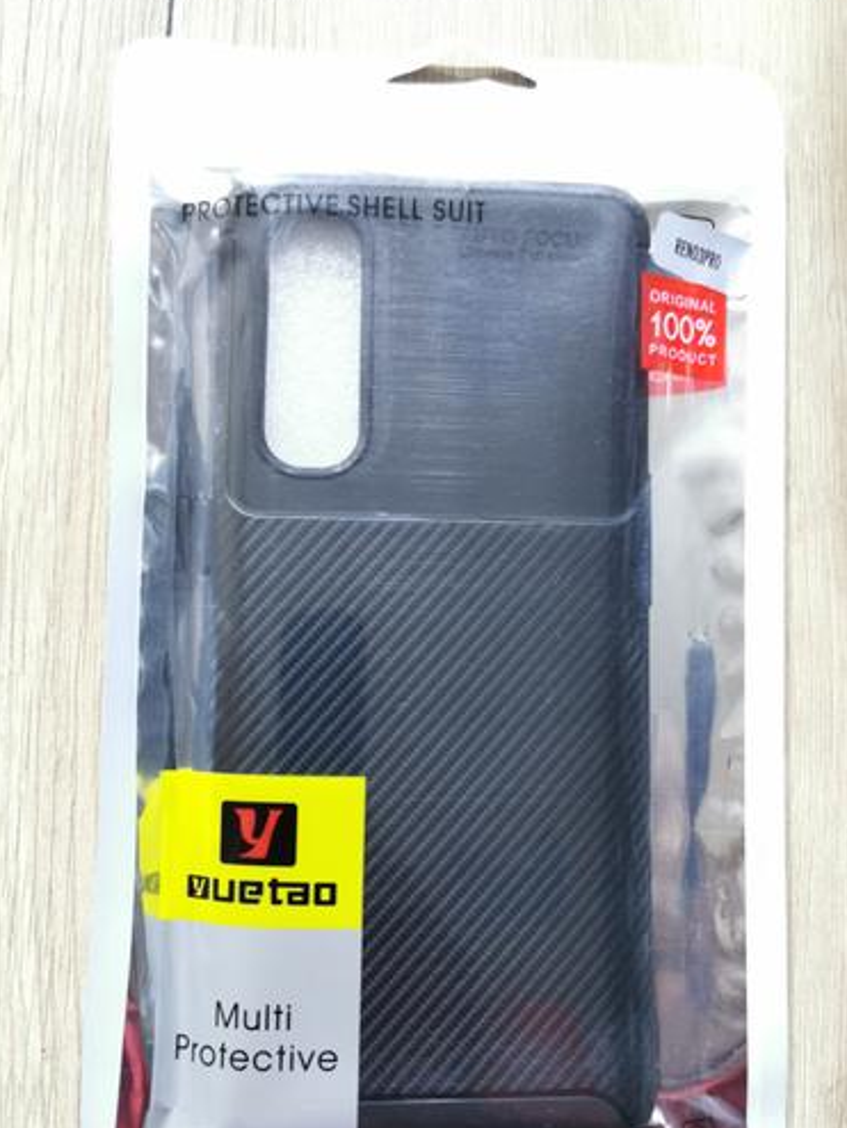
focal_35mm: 33
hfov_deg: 43.0
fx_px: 1076
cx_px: 417
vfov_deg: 55.2
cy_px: 619
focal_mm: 5.56
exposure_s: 1/50
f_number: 1.6
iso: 250
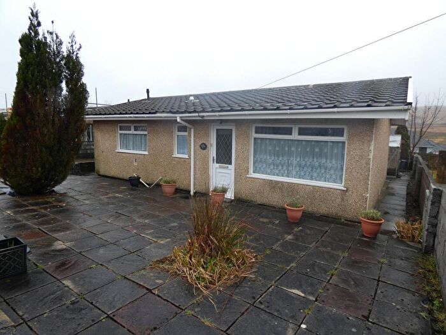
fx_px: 258
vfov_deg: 66.0
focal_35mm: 20
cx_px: 223
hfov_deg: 81.7
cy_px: 168
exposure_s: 1/125
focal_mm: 3.6
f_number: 2.8
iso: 80
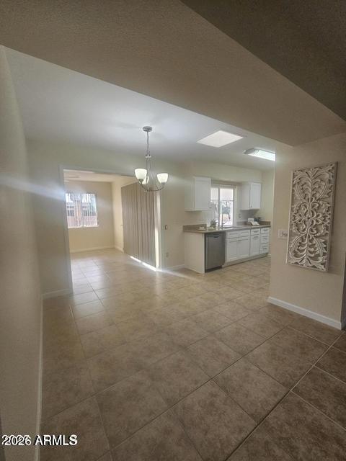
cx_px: 173
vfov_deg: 106.2
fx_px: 173
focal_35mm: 13
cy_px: 230
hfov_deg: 89.9
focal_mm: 2.2
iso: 100
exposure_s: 1/60
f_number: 2.2
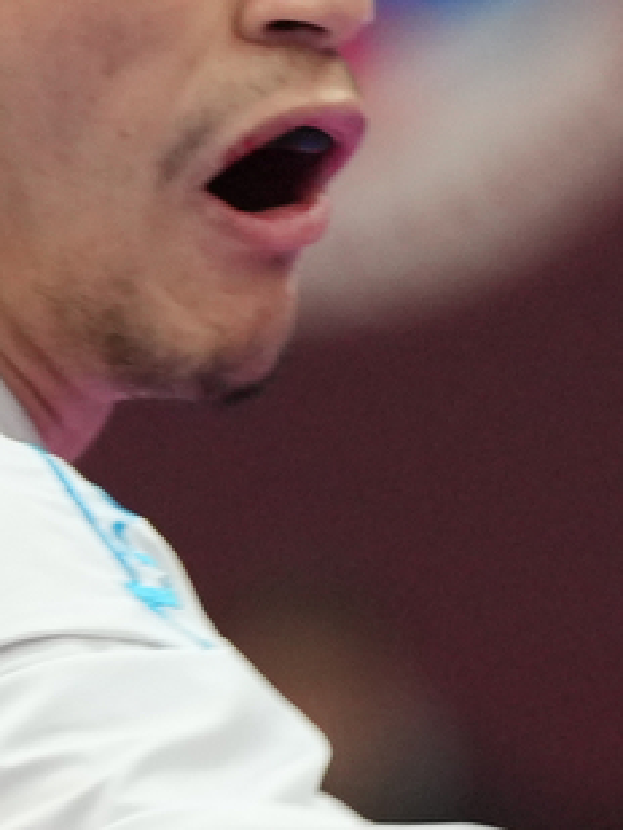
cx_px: 118
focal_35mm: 1089
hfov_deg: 1.4
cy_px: 526
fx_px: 26114
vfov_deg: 1.8
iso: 2000
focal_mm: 140
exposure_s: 1/1000
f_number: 2.8
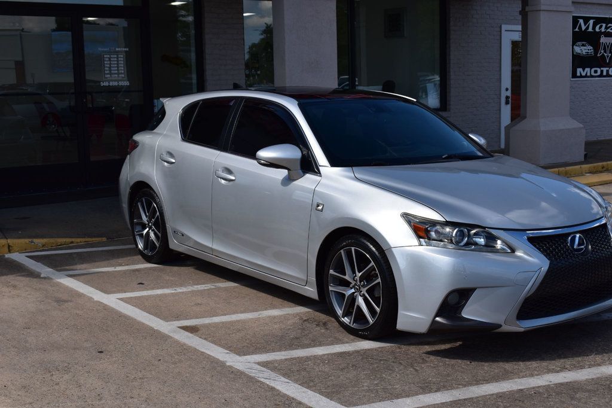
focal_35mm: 51
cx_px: 306
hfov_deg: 38.9
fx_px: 867
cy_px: 204
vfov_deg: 26.5
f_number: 11
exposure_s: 1/500
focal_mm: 34
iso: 250
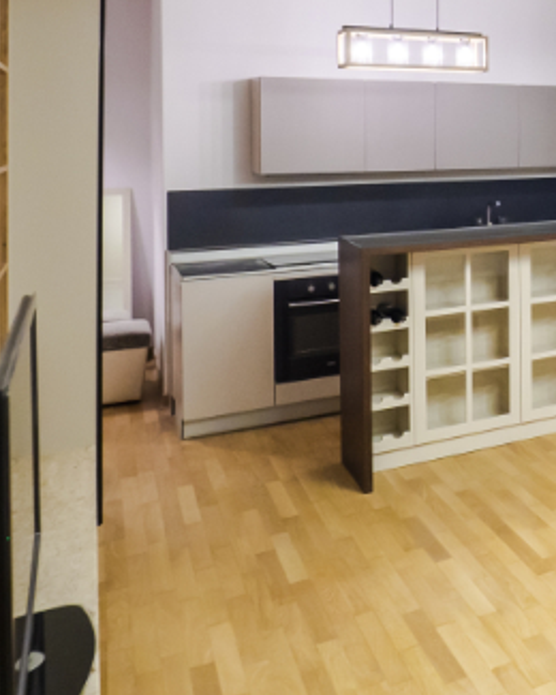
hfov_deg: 27.9
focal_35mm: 42
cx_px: 766
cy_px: 141
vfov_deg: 41.9
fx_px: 864
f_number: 4
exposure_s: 1/40
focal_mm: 7
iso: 400
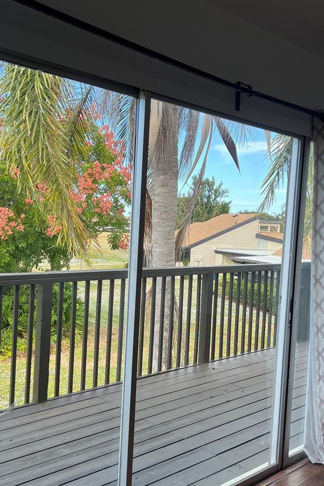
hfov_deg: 36.0
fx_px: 499
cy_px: 250
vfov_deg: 51.9
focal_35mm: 37
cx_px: 162
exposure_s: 1/611
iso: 50
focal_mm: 5.7
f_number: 1.5
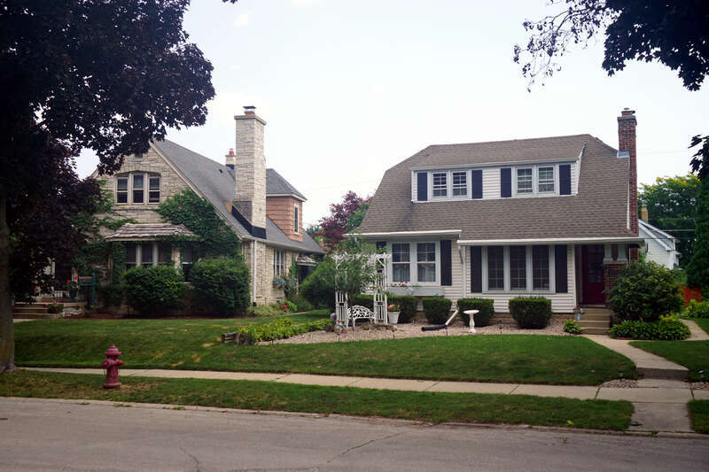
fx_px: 768
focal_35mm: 39
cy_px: 236
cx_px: 354
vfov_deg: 34.2
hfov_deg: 49.6
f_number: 9
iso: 100
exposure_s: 1/100
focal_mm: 26
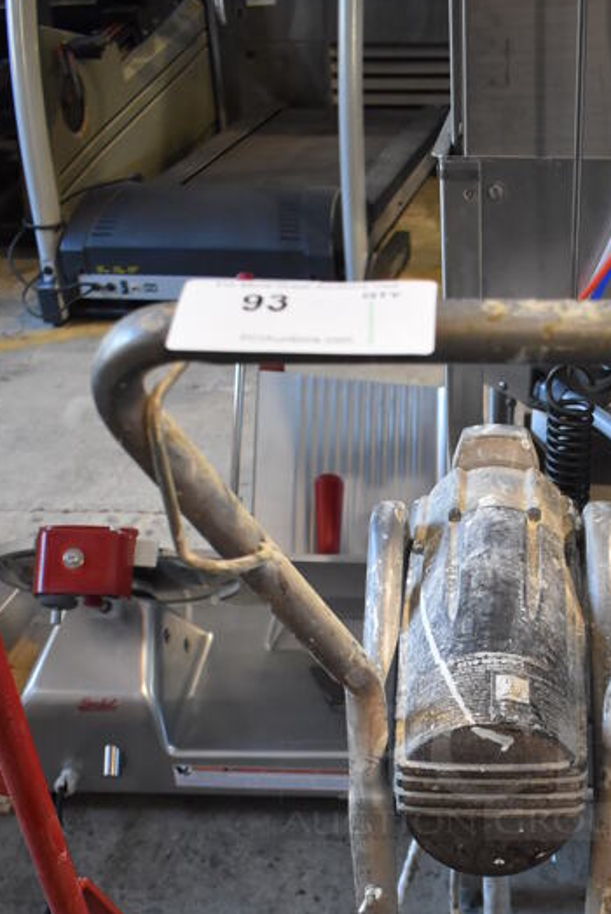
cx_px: 464
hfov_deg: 28.2
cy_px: 749
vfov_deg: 40.0
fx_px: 1195
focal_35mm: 47
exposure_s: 1/125
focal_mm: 18
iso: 2000
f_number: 3.5
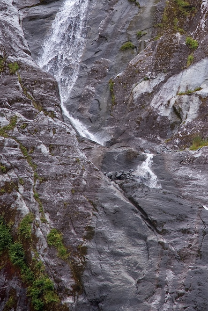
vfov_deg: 8.9
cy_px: 52
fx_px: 2000
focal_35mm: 231
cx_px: 159
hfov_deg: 5.9
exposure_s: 1/250
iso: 140
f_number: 4
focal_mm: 120
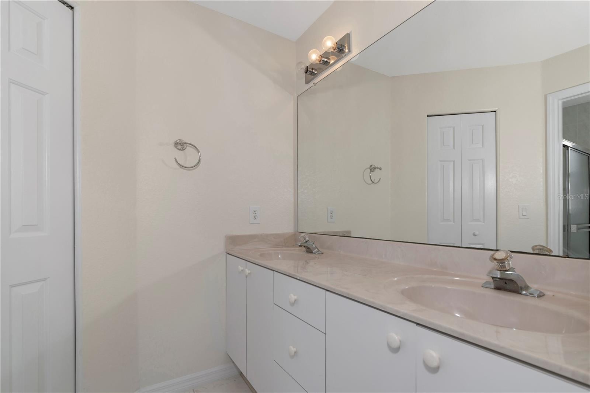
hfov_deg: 93.3
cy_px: 196
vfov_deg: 70.4
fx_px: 279
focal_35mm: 17
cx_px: 295
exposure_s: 1/60
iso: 200
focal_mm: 17
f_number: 9
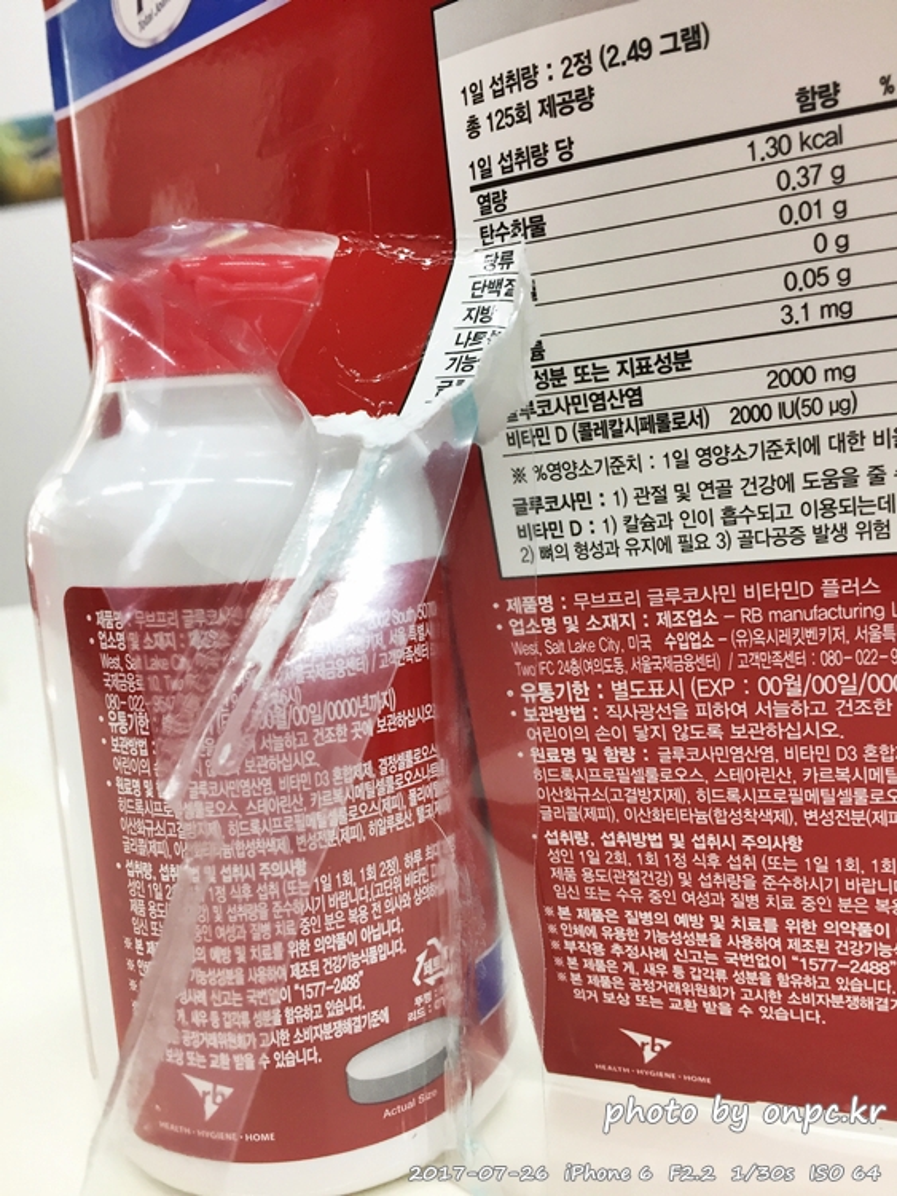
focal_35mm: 29
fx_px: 1001
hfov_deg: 48.3
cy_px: 598
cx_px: 448
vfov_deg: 61.6
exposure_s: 1/30
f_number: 2.2
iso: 64
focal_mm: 4.15
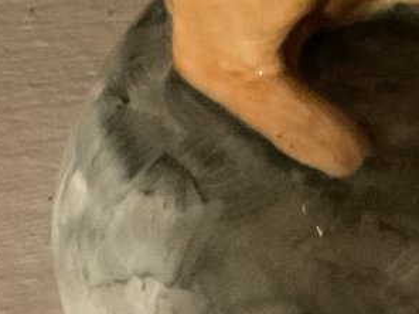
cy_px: -227
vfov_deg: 9.6
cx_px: 541
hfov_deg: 12.9
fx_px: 1791
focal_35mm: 148
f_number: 1.8
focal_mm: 3
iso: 500
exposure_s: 1/24
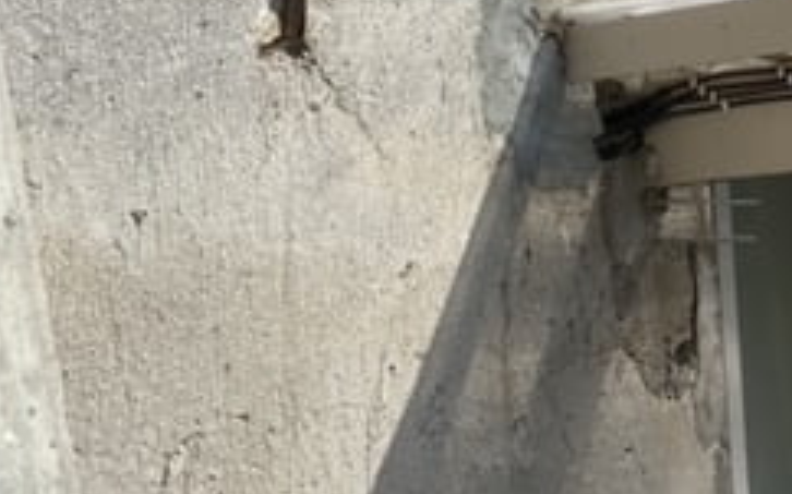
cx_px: 749
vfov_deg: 15.9
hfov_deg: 27.0
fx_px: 1575
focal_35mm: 73
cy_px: -311
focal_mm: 4.2
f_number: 1.8
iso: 32
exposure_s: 1/5747
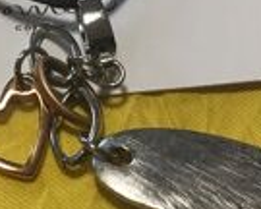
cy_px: 14
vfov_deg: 15.0
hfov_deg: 18.9
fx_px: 780
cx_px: 68
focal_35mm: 101
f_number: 2.2
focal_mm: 4.15
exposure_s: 1/33
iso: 80
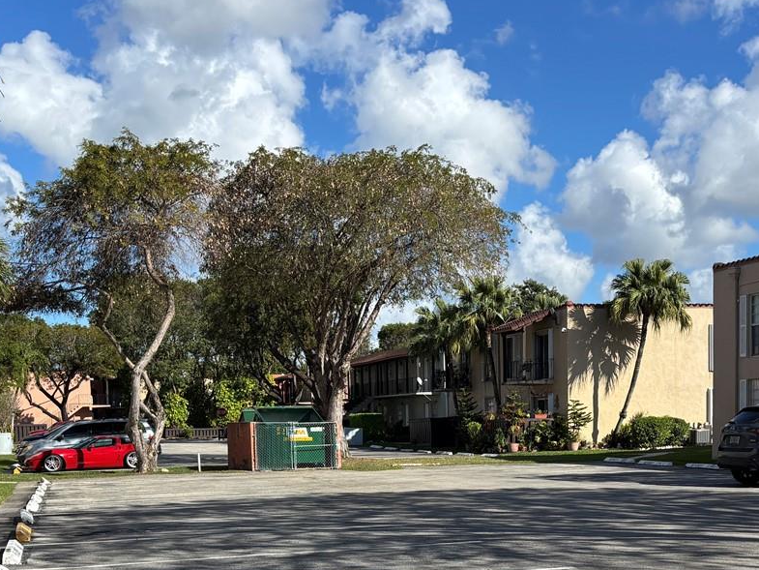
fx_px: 1162
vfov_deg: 26.6
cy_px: 509
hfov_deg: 36.1
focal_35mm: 53
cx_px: 423
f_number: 1.6
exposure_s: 1/3650
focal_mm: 5.96
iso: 50
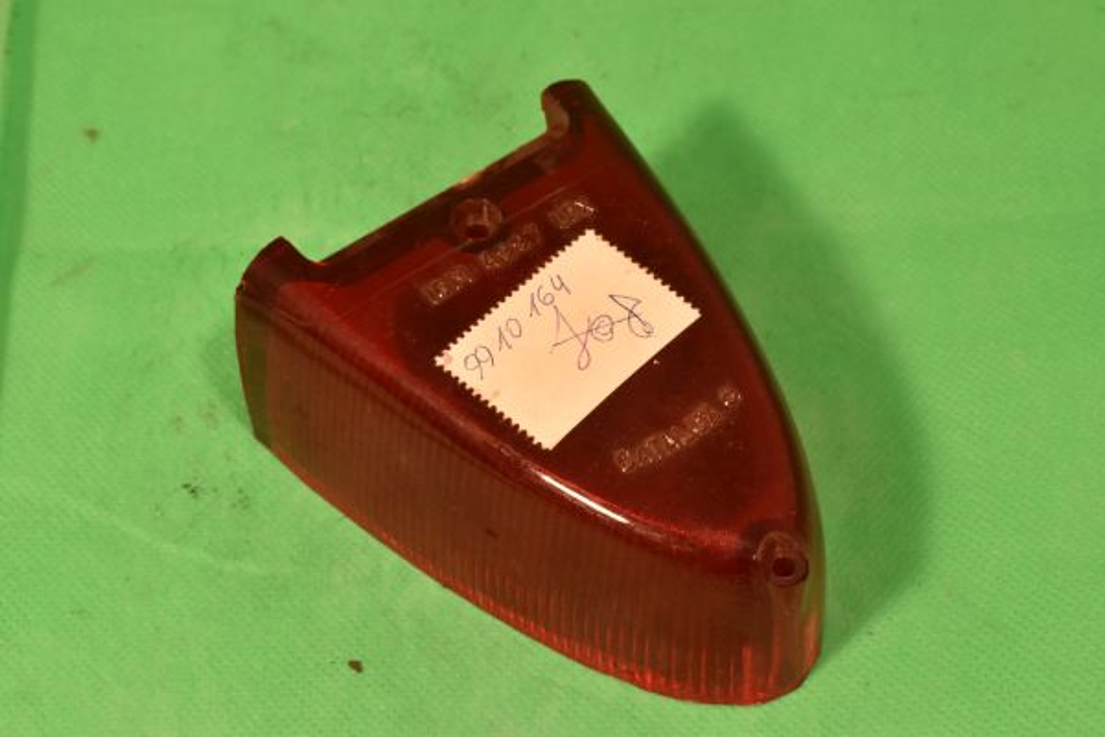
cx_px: 552
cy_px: 368
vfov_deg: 16.6
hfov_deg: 24.6
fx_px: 2532
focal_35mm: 82
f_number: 16
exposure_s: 1/100
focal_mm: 55
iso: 1250
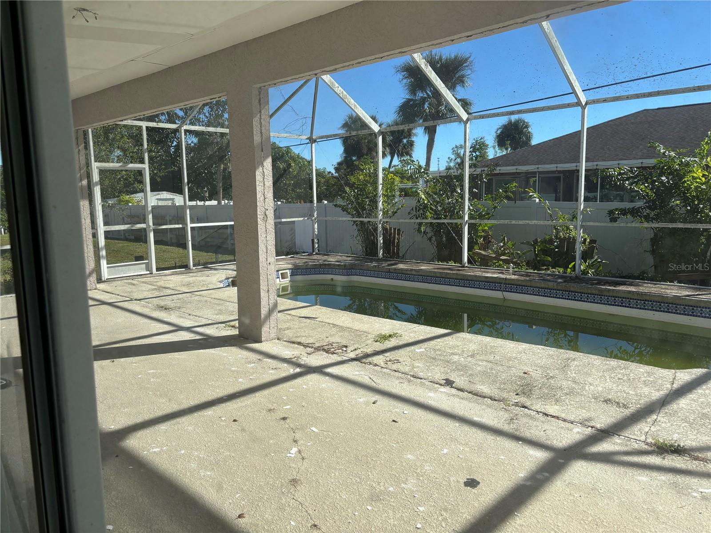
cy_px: 266
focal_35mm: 26
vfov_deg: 53.1
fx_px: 534
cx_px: 356
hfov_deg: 67.3
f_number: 1.6
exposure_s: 1/2193
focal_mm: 5.96
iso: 50
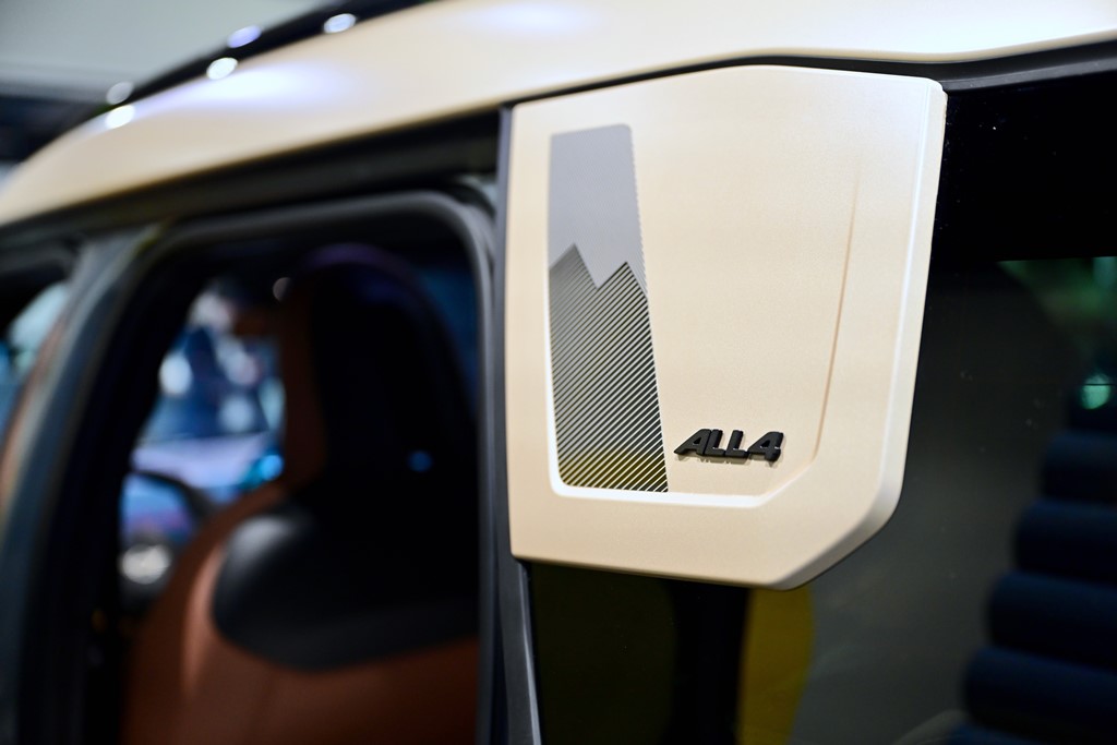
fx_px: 1303
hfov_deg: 46.4
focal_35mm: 42
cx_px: 558
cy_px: 372
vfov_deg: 31.9
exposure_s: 1/160
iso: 1600
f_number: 2.8
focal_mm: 42
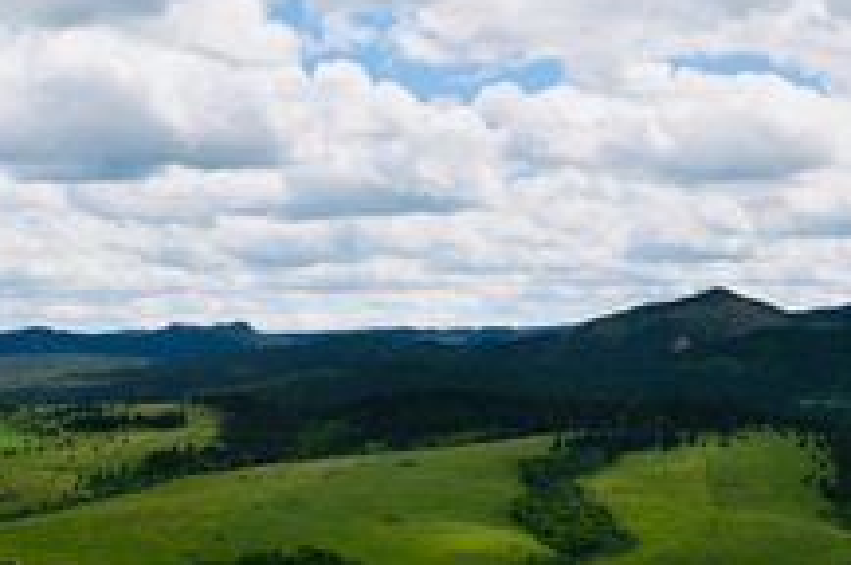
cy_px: 253
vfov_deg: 16.4
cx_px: 55
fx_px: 1959
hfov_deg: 23.7
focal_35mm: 83
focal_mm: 24
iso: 100
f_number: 9
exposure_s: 1/320
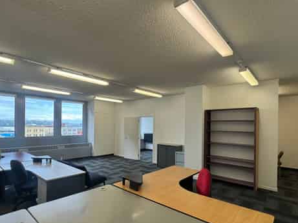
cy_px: 128
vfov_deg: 65.6
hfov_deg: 81.4
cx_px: 130
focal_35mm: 20
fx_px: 172
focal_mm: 2.22
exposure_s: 1/100
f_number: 2.2
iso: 64
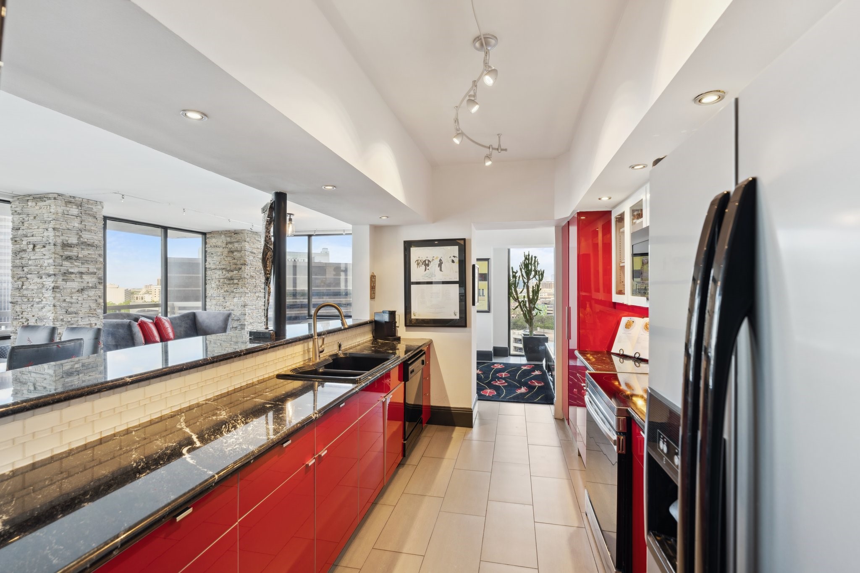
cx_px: 430
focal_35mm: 16
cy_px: 286
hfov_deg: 96.7
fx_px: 382
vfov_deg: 73.7
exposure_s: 1/13
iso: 100
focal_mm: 16
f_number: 5.6
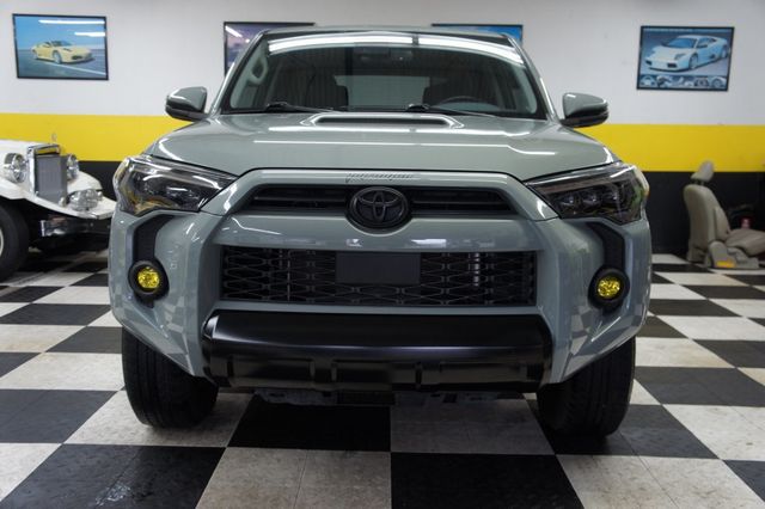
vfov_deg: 38.3
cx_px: 382
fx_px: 733
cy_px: 254
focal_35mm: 34
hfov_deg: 55.1
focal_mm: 23
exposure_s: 1/40
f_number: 4
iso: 400
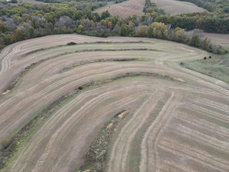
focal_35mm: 24
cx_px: 114
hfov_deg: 71.6
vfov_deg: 56.8
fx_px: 159
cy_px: 86
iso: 100
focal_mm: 4.5
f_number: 2.8
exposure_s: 1/80
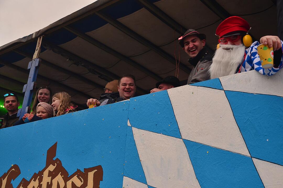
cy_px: 94
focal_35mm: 48
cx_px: 142
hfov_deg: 41.2
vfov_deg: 28.0
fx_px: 377
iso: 400
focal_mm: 32
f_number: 5.6
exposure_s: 1/800
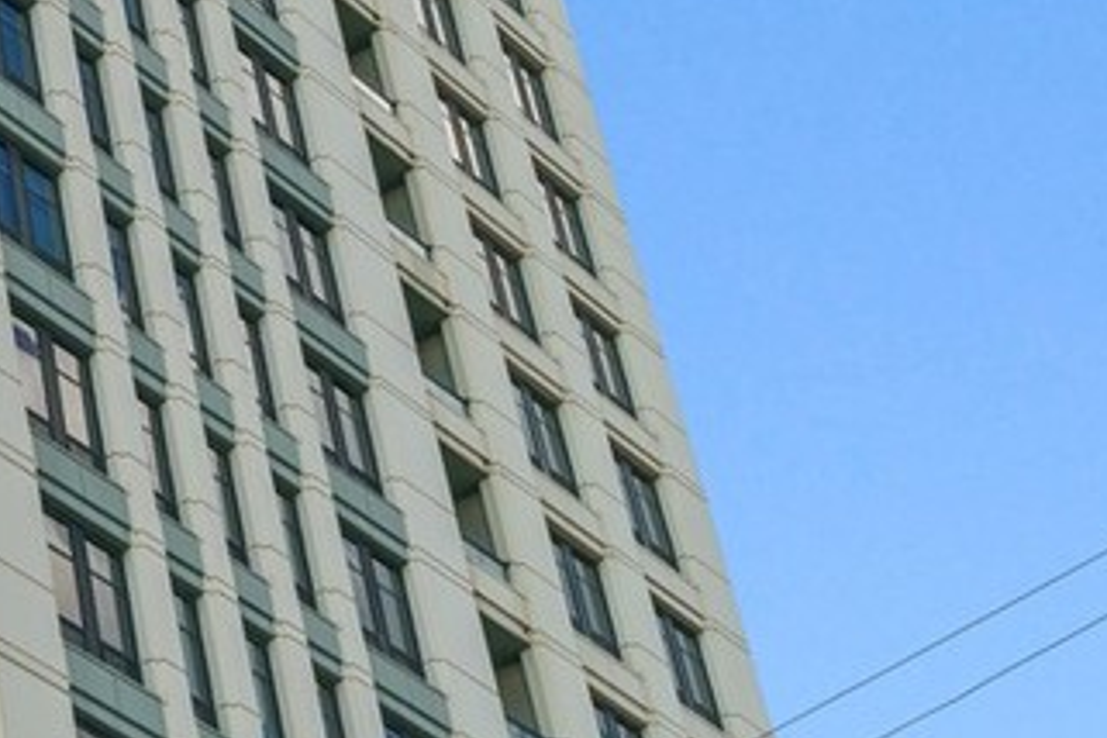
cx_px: -714
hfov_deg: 17.4
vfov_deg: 13.5
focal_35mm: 101
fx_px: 3106
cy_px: 507
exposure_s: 1/500
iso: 320
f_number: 7.1
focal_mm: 20
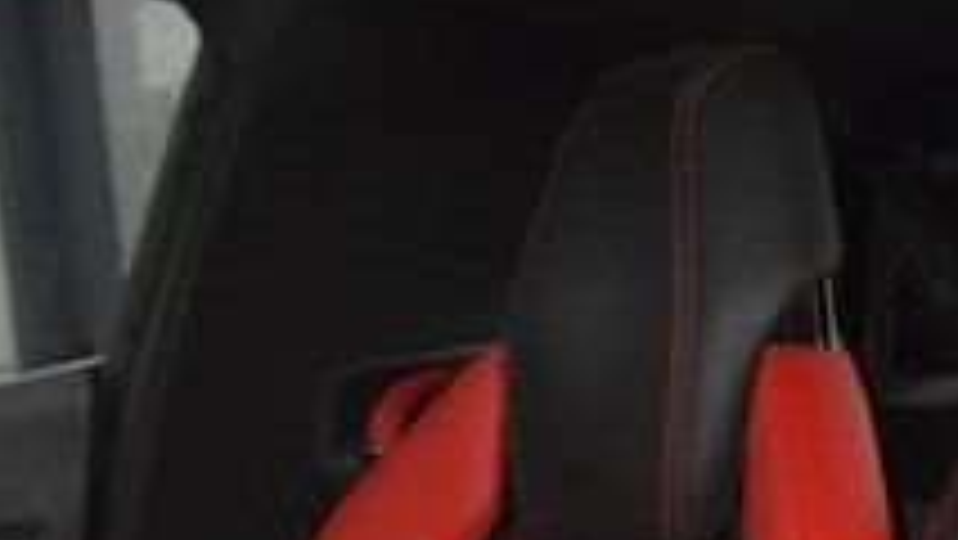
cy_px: 628
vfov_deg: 11.5
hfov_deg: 18.9
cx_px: 1282
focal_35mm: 104
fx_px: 2643
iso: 2500
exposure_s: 1/40
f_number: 3.5
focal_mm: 22
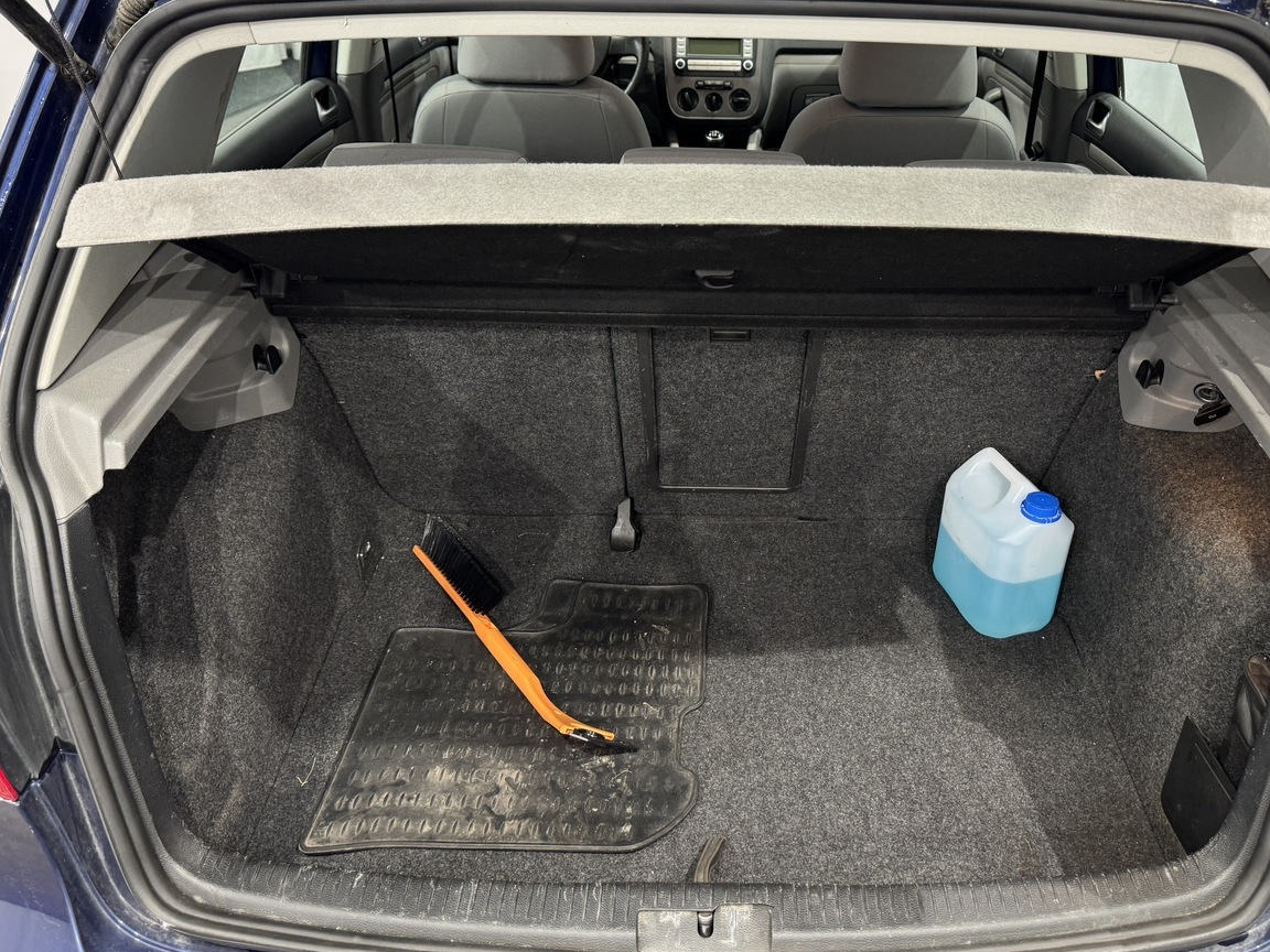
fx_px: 1101
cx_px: 723
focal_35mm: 30
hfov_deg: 59.7
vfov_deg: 46.8
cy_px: 469
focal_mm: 6.76
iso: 160
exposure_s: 1/50
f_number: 1.78
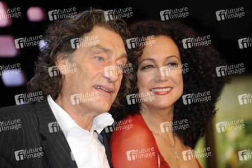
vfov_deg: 6.5
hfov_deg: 9.8
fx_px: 1469
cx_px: 126
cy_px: 84
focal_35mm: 210
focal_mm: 210
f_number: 5.6
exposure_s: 1/125
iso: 1000
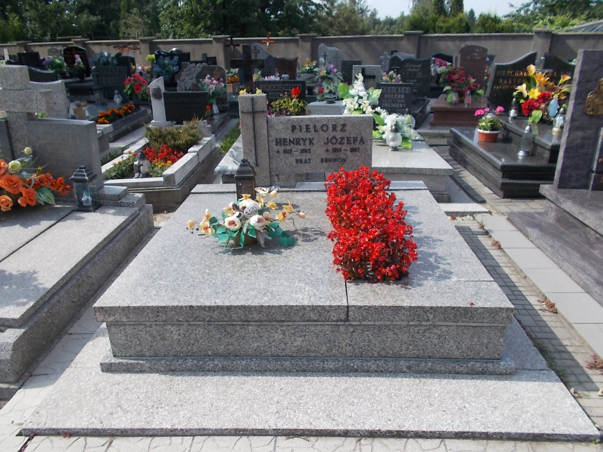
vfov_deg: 53.1
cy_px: 226
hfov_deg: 67.3
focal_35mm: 26
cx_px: 302
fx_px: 453
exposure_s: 1/160
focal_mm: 4.6
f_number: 8
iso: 80
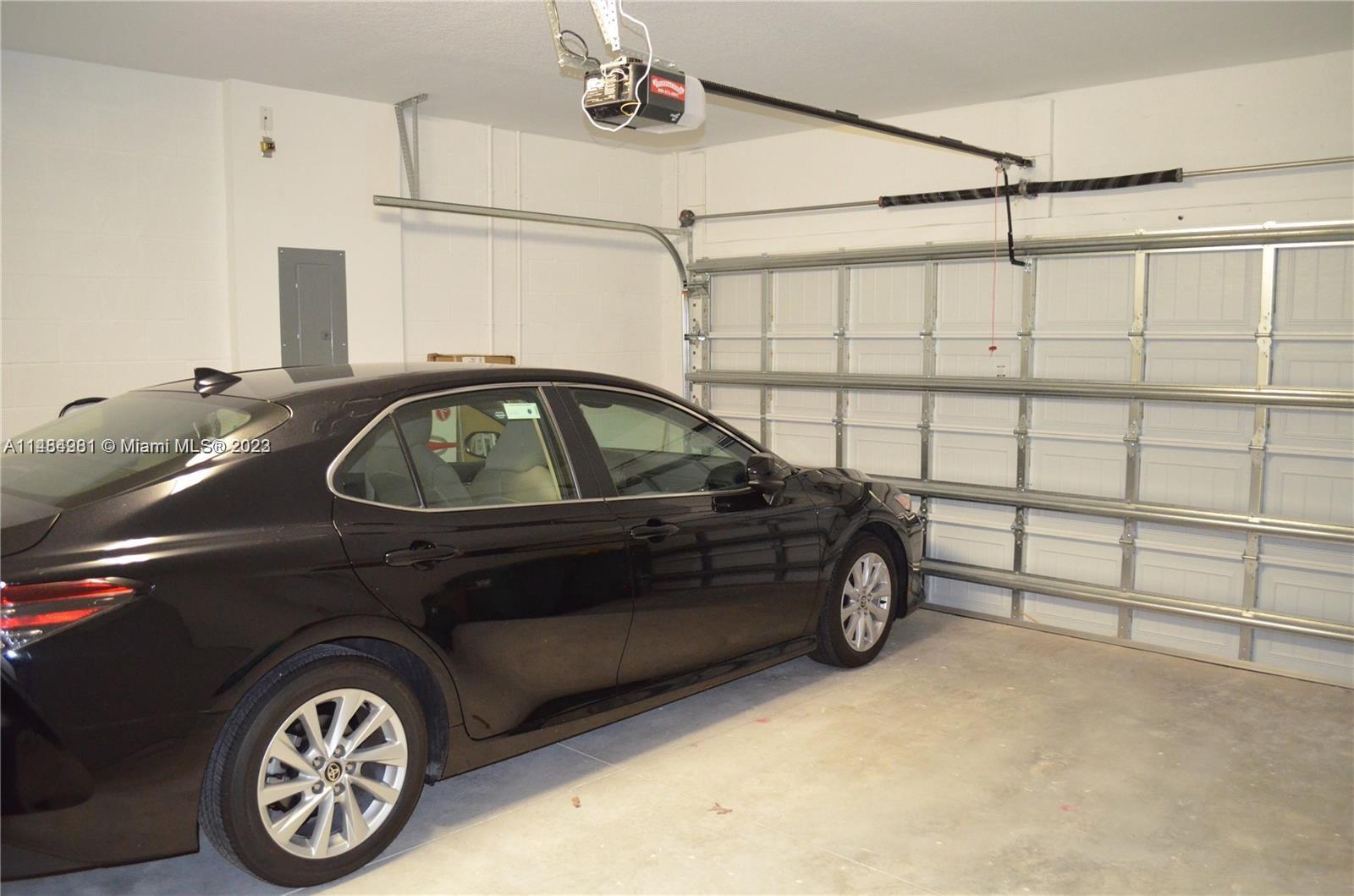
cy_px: 448
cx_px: 677
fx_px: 1013
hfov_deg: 67.5
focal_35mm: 27
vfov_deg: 47.7
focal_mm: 18
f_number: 3.5
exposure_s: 1/60
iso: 3200
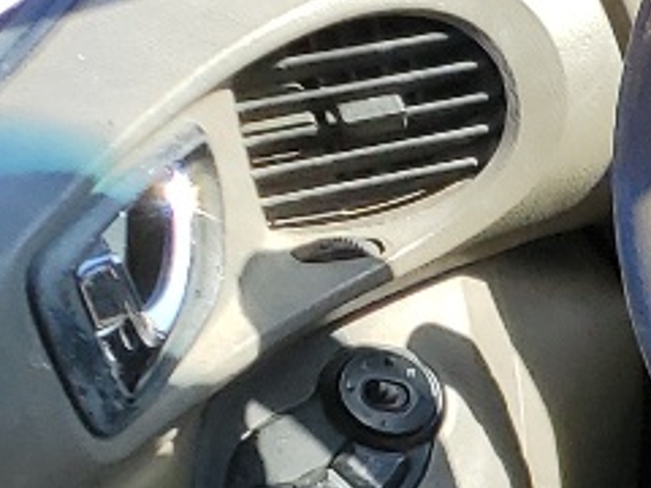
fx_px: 3253
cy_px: 1139
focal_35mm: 173
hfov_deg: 9.0
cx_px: 2048
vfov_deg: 8.0
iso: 50
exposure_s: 1/500
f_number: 1.5
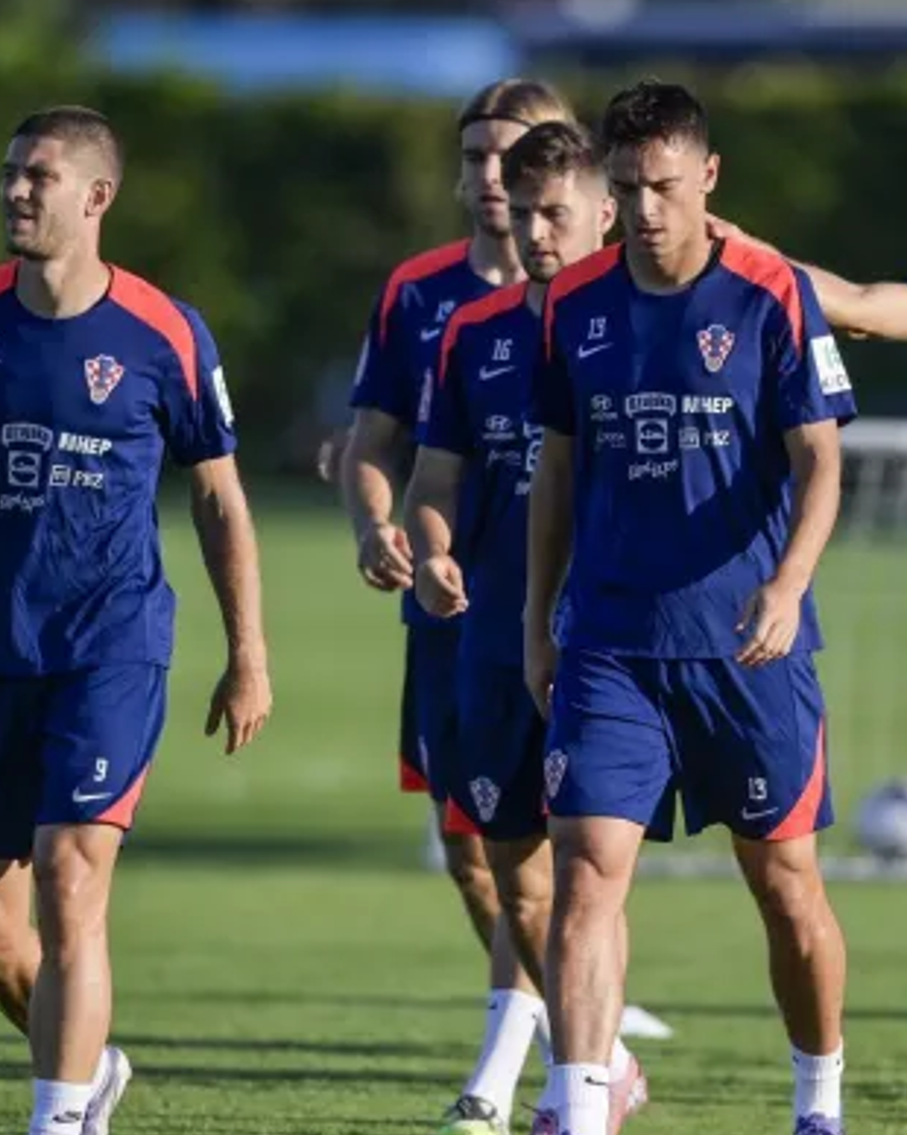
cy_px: 576
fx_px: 24648
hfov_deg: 2.1
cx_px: 720
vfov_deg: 2.6
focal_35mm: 734
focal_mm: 400
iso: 100
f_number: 2.8
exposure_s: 1/2500
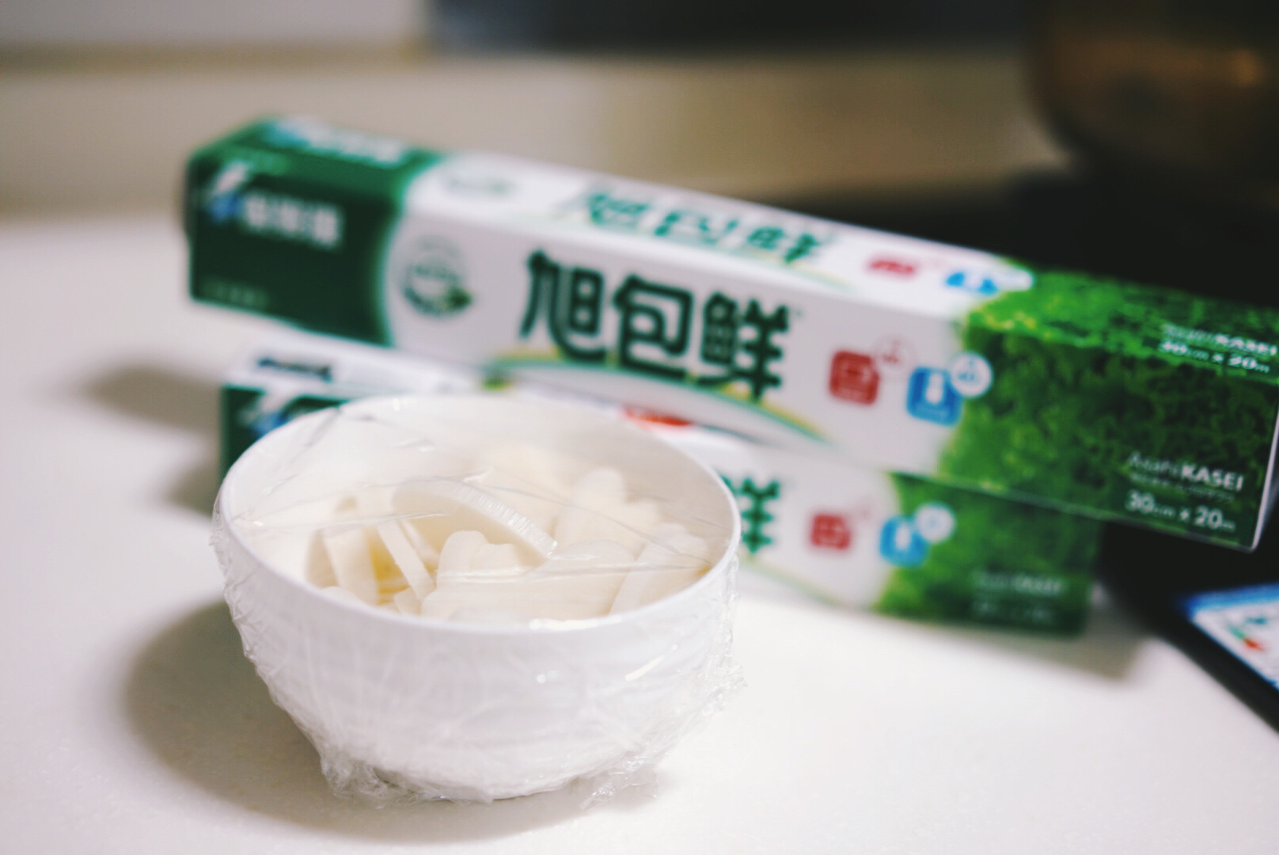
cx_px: 640
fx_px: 1955
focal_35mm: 55
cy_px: 428
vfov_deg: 24.7
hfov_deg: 36.2
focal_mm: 55
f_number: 2.2
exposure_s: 1/60
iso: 250
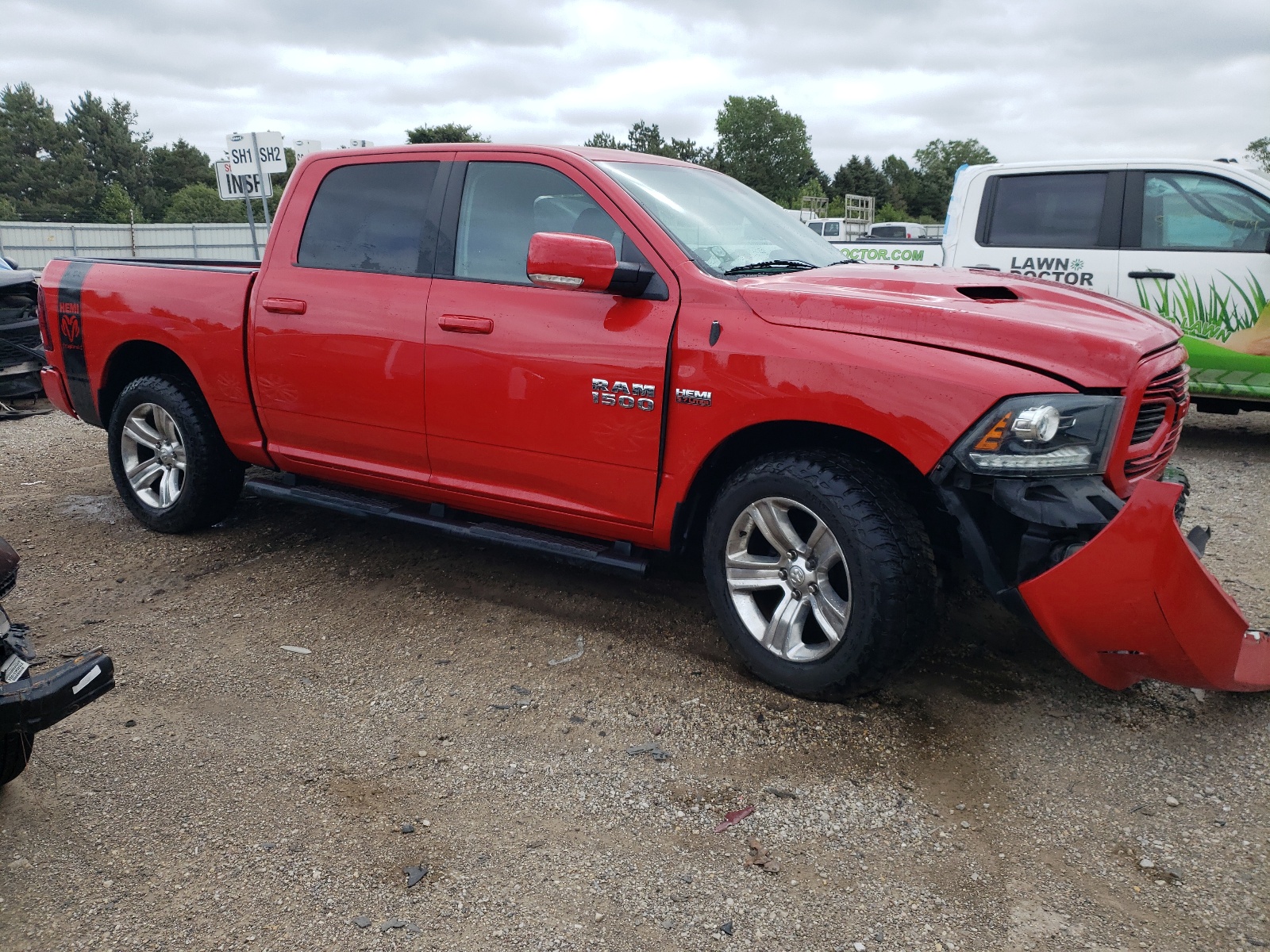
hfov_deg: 67.3
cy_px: 476
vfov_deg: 53.1
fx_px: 954
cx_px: 635
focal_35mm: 26
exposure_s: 1/909
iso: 50
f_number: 1.5
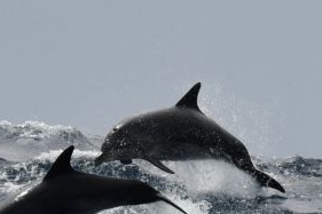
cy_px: 110
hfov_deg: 2.4
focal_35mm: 855
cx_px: 178
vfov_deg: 1.6
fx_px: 7643
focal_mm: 200
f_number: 8
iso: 220
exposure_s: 1/2000
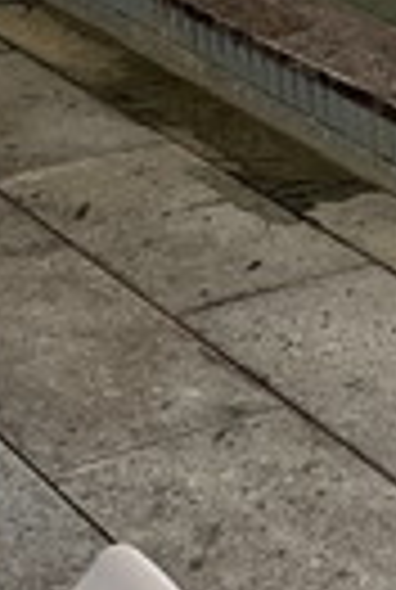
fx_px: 2298
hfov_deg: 9.4
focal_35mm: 140
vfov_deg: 14.3
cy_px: -77
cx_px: 680
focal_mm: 5.1
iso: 125
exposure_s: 1/93
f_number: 1.6
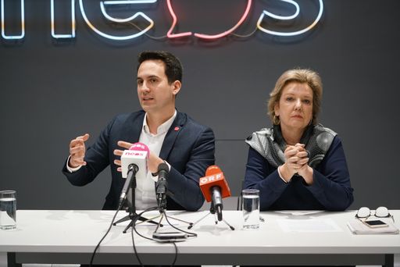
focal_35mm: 70
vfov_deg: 19.5
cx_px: 200
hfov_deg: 28.8
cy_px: 134
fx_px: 778
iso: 1600
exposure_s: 1/160
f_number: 4
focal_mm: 70
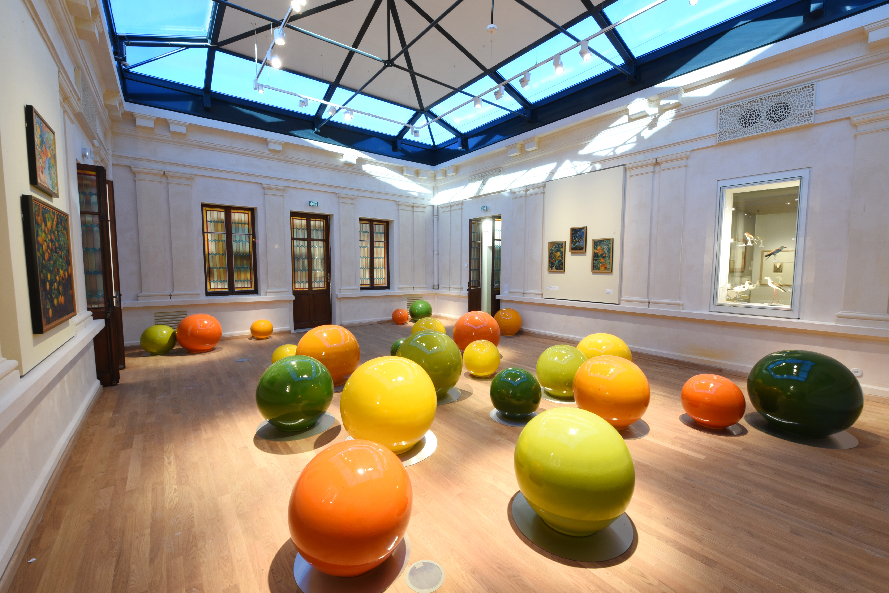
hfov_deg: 100.4
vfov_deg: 77.4
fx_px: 371
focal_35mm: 15
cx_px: 444
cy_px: 296
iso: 100
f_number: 22
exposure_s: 3
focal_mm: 15
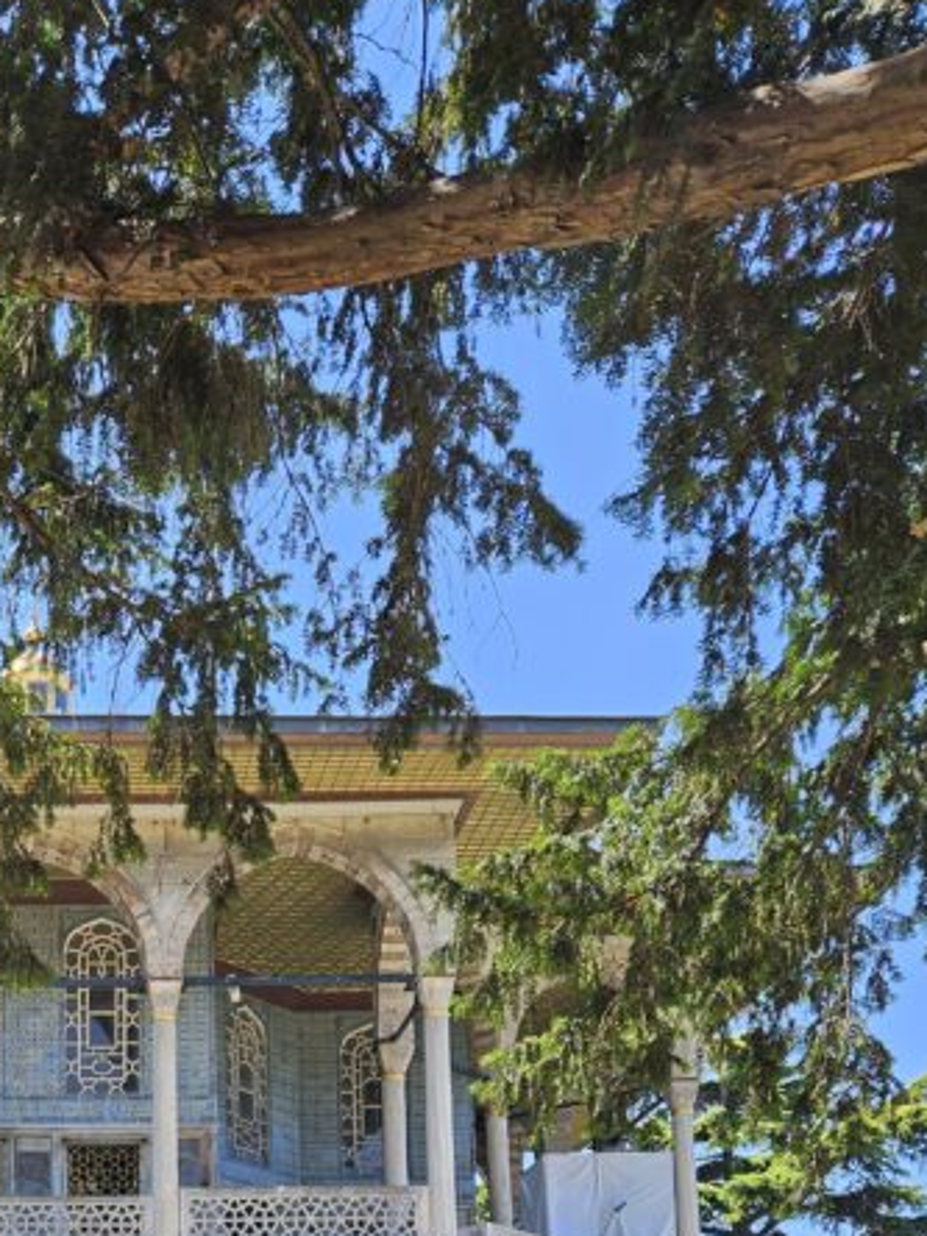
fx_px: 1892
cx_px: -42
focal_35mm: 53
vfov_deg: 31.7
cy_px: 1384
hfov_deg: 25.8
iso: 25
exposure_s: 1/572
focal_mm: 5.4
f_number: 1.8
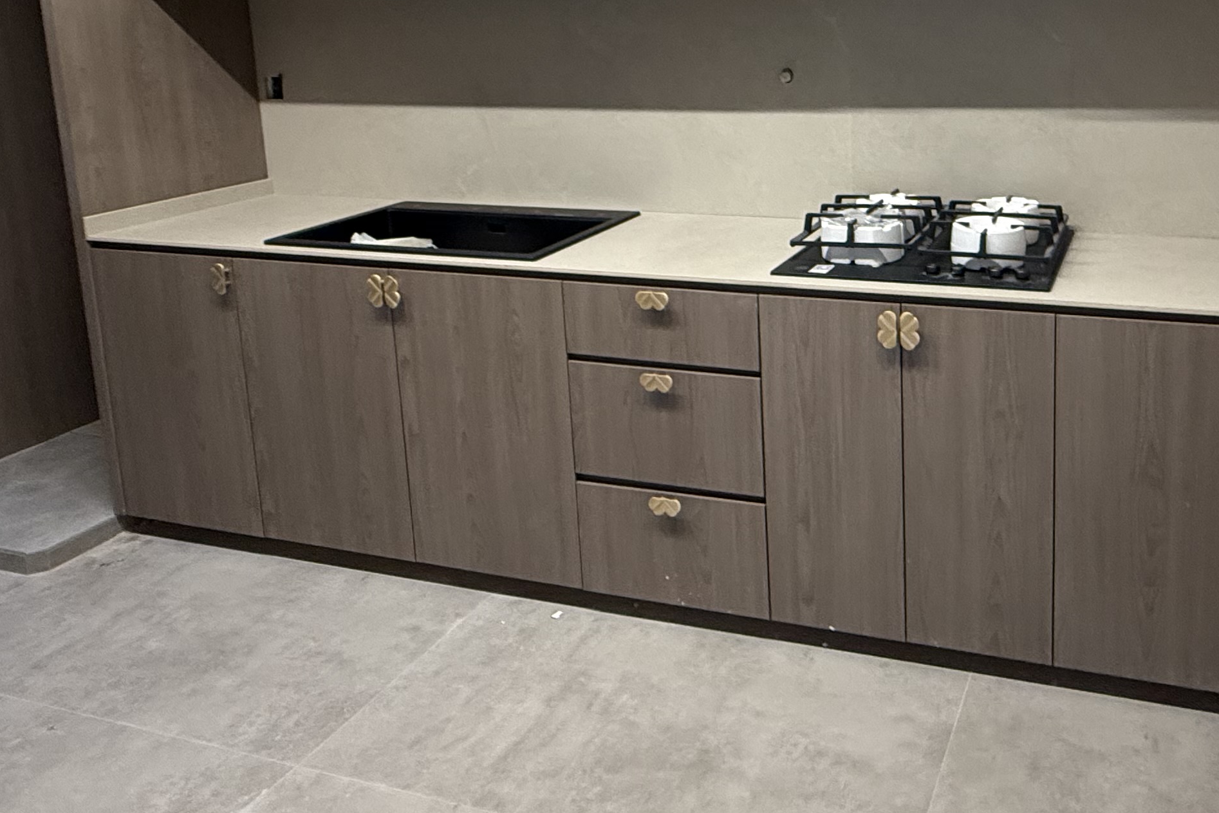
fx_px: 1050
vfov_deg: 40.5
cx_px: 879
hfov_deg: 57.9
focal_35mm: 31
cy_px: 155
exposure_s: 1/100
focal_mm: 2.22
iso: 320
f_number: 2.2
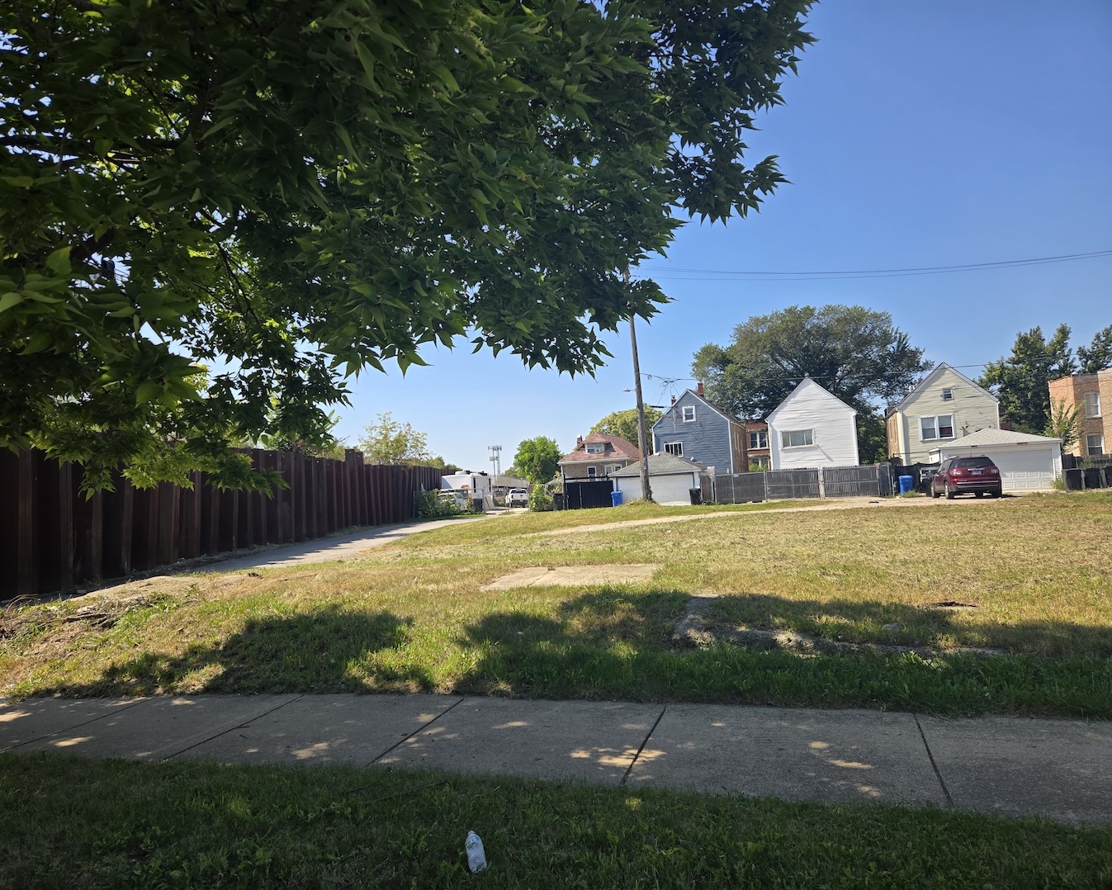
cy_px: 445
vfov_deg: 58.8
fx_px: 790
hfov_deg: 70.2
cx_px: 523
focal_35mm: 24
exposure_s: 1/1027
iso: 25
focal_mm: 5.4
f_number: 1.8
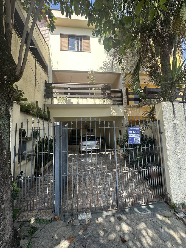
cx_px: 93
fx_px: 100
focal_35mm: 14
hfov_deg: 85.7
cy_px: 124
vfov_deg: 102.1
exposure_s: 1/353
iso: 40
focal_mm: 2.22
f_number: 2.2
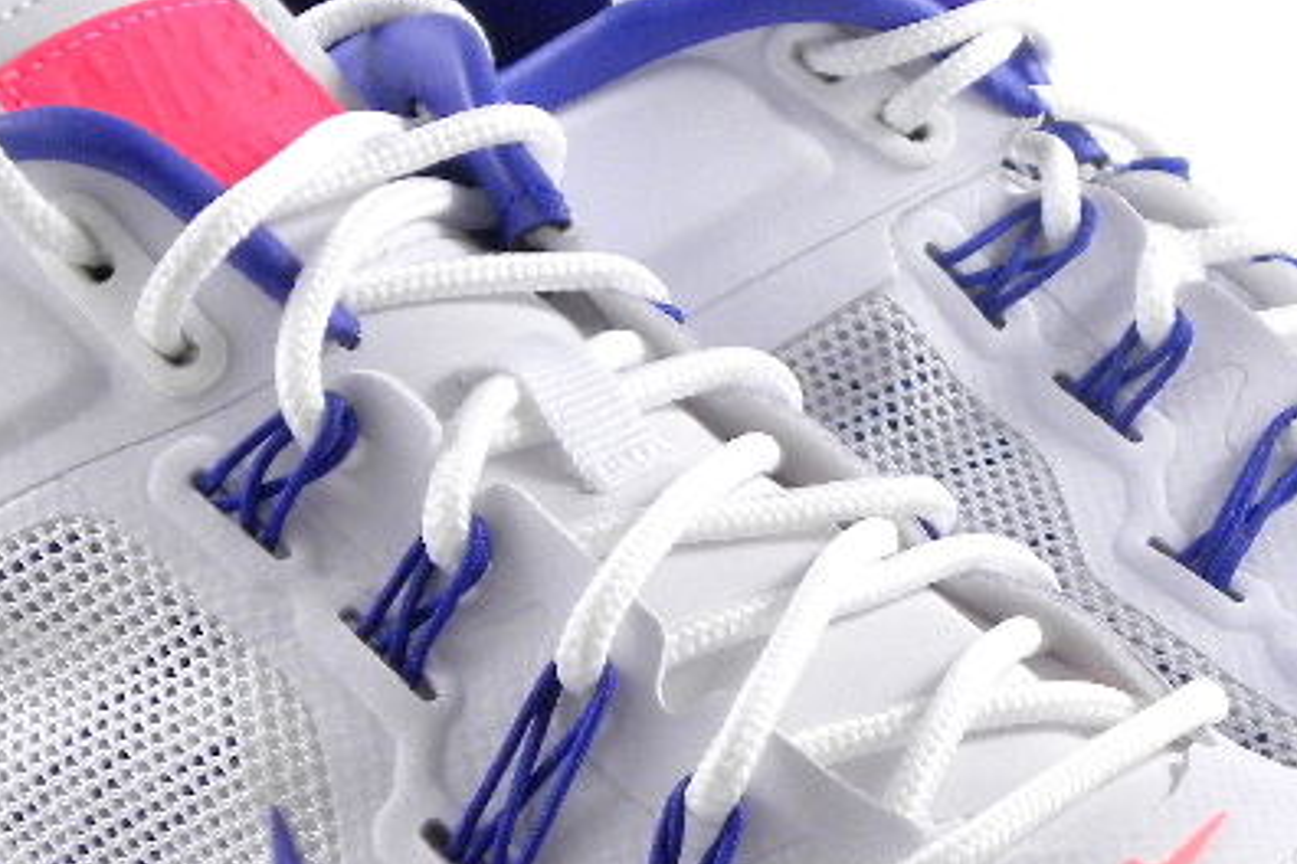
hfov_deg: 14.6
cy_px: 687
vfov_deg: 9.8
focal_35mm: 140
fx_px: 5043
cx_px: 829
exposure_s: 1/57.1
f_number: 3.5
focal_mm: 9.2
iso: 256
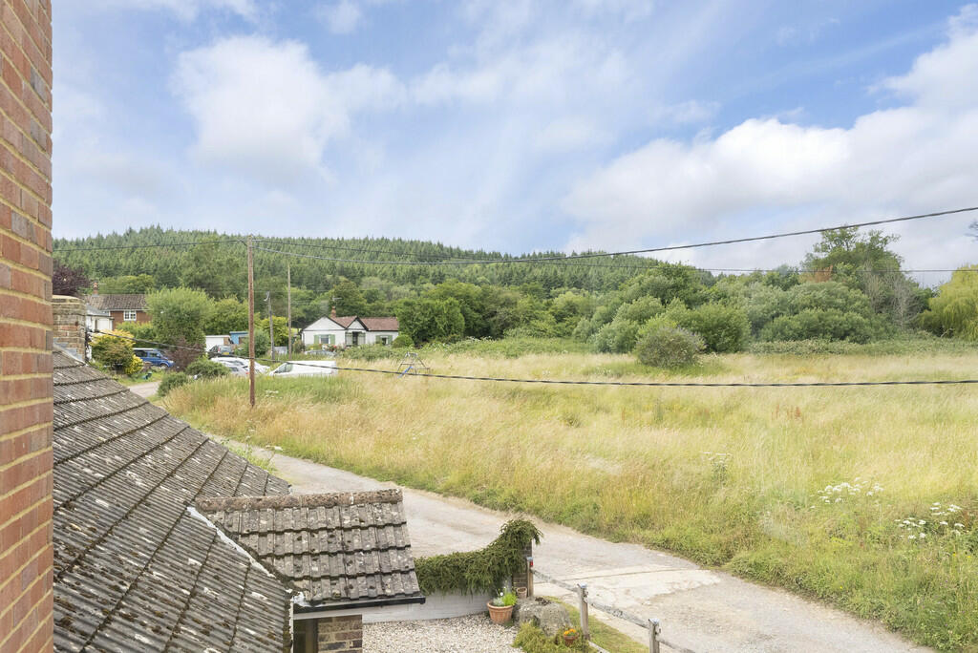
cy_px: 326
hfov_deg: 55.8
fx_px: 924
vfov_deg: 38.9
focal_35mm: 34
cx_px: 489
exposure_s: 1/640
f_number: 7.1
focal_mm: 34
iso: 800
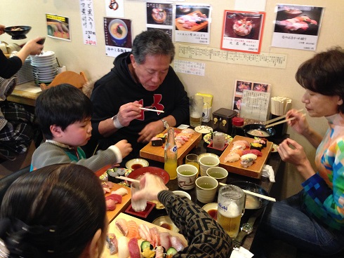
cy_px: 129
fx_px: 328
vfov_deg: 43.0
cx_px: 172
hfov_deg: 55.3
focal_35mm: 33
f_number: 2.4
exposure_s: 1/20
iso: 320
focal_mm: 4.12
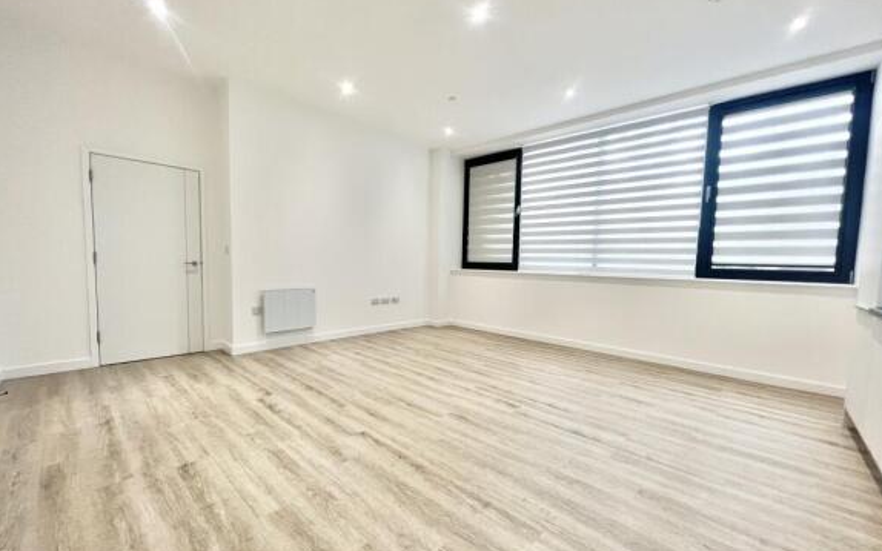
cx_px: 443
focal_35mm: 14
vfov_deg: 78.6
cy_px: 292
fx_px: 337
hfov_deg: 105.3
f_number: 1.8
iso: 160
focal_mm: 1.57
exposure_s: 1/99
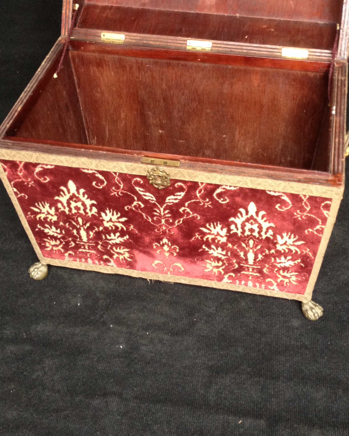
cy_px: 110
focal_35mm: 57
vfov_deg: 32.4
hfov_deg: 26.7
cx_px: 197
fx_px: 736
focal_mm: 4.28
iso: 125
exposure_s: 1/20
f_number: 2.4
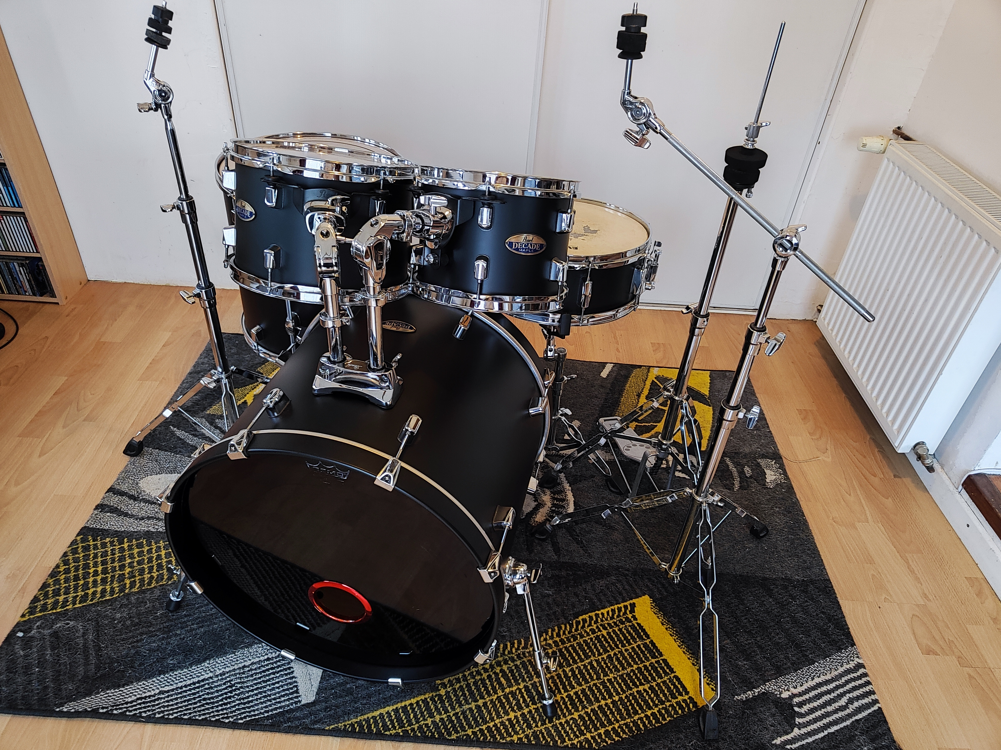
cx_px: 500
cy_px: 375
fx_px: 665
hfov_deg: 73.9
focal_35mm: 23
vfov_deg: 58.9
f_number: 1.88
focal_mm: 5.59
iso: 720
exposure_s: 1/13
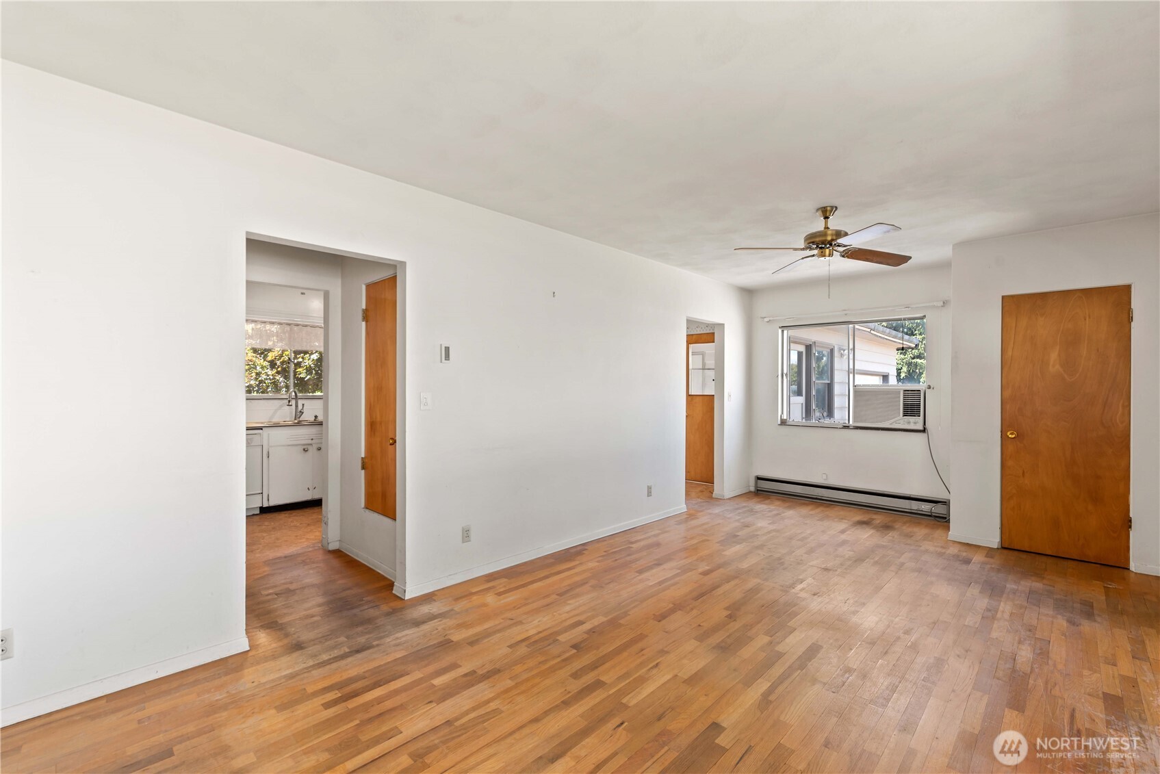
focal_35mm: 15
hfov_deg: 100.4
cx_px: 580
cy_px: 387
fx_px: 483
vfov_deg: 77.4
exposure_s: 1/10
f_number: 8
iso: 200
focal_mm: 15
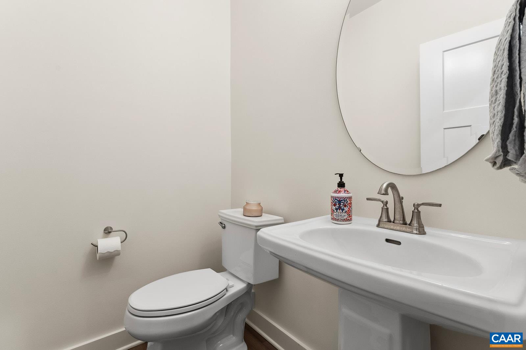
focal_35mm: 16
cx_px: 263
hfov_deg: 96.7
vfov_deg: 73.7
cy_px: 175
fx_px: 234
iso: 1250
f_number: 8
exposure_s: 1/20
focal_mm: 16
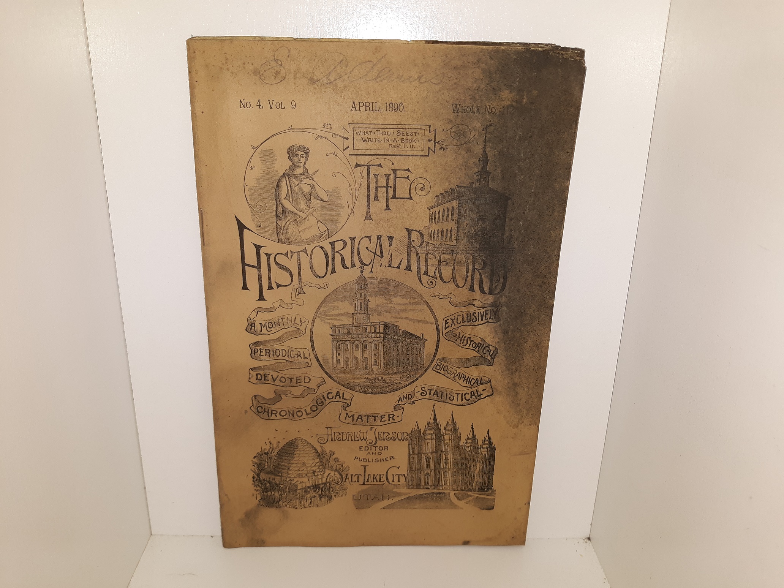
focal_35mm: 28
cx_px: 392
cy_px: 294
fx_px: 634
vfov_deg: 49.7
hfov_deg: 63.4
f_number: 1.7
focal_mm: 3.7
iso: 40
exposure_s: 1/149
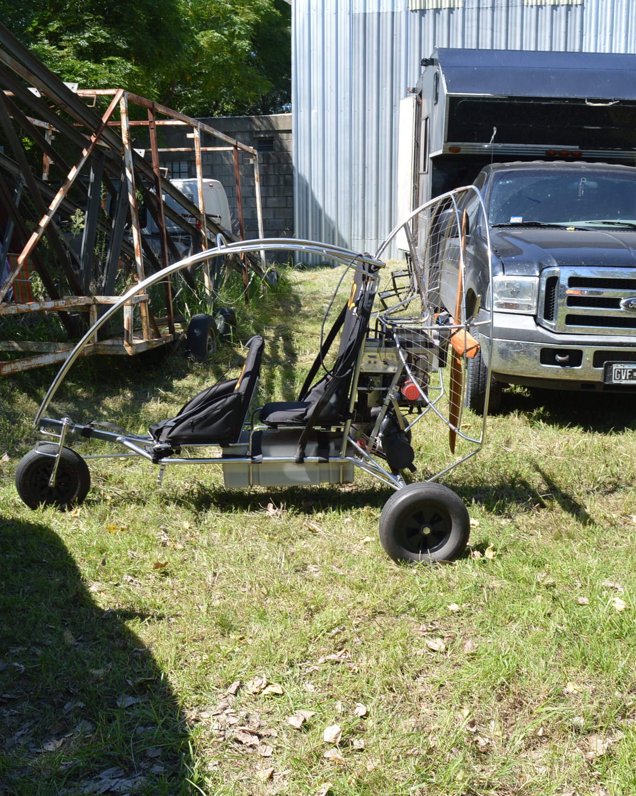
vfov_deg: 46.8
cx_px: 336
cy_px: 404
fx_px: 918
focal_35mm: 39
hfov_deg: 38.2
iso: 100
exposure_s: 1/160
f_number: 6.3
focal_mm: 18
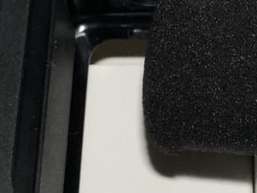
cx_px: 257
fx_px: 1062
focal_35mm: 143
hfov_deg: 13.6
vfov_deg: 10.4
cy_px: 50
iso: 40
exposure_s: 1/15
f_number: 1.8
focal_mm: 3.99
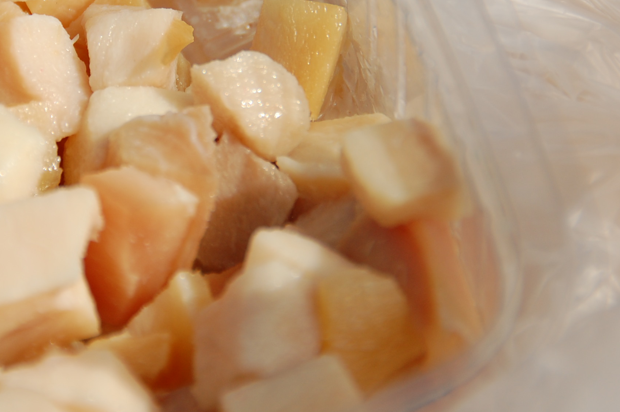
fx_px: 7795
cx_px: 174
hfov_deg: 4.6
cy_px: 87
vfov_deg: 3.0
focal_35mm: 453
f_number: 5.6
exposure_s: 1/1600
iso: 200
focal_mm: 170
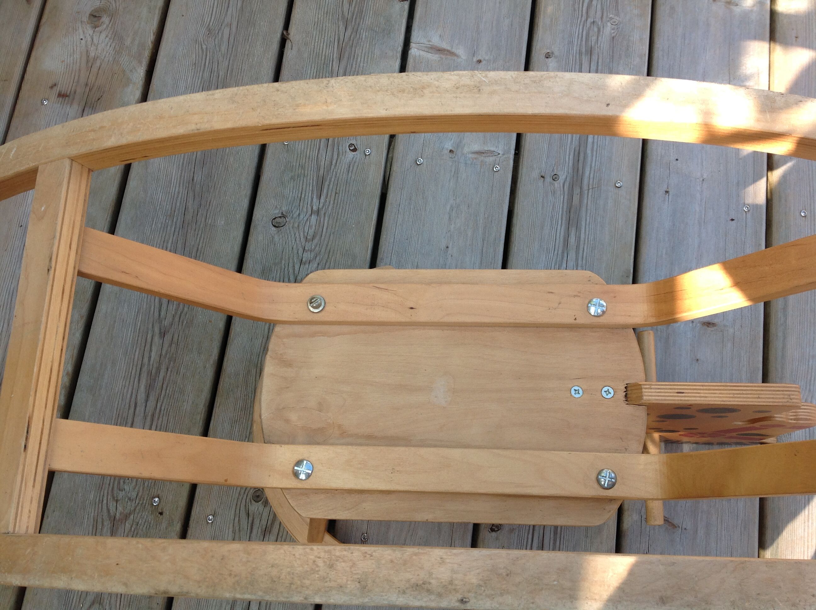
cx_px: 408
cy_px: 305
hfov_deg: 52.7
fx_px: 824
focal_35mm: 35
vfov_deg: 40.6
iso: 50
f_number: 2.4
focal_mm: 4.28
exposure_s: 1/280
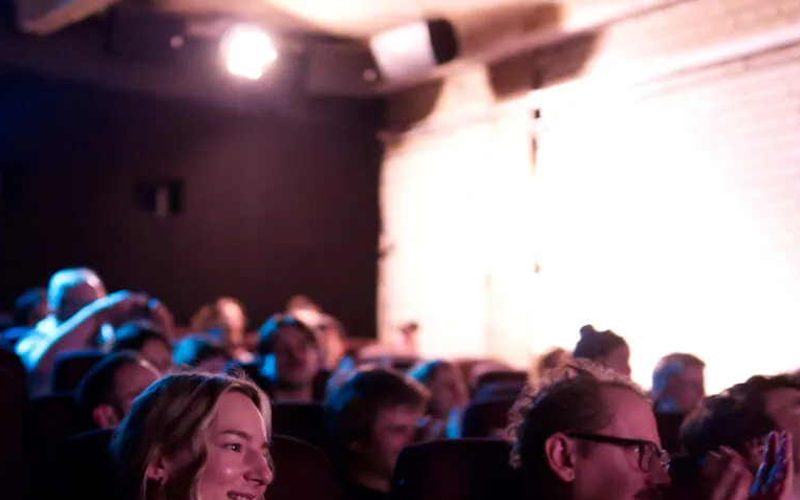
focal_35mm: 72
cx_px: 264
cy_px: 394
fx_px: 1570
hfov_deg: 28.4
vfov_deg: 18.0
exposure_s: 1/60
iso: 3200
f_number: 1.4
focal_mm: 30
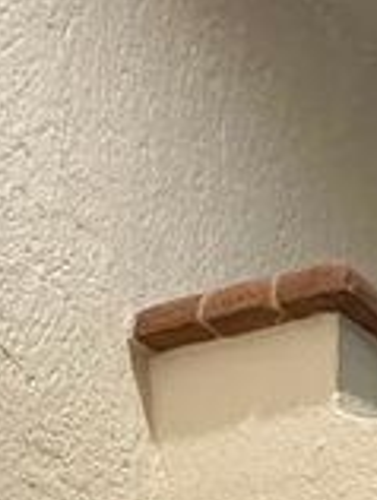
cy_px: 1028
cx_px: 535
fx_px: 1535
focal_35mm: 106
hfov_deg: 13.3
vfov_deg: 14.8
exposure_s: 1/60
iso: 800
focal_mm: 2.22
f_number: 2.2
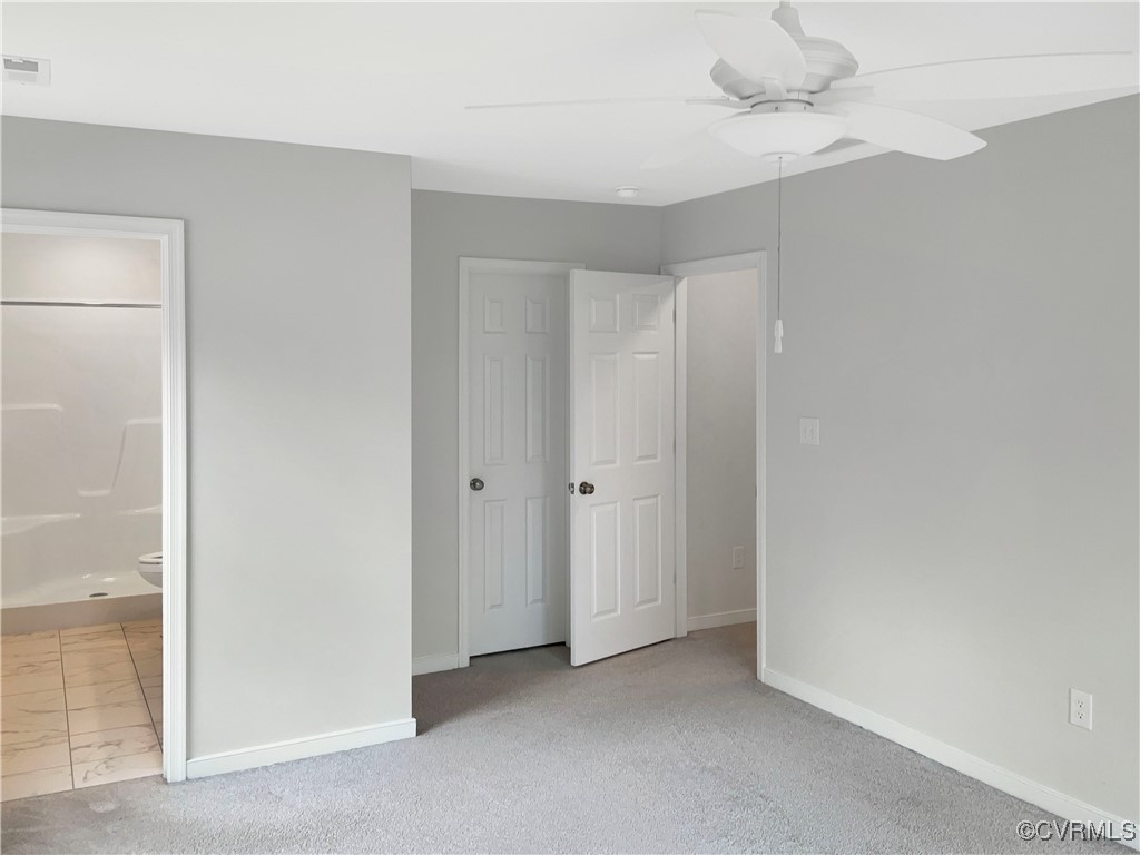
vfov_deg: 48.2
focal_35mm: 29
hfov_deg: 61.7
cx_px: 570
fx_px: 955
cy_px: 428
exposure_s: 1/31
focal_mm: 3
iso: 16
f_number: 1.8
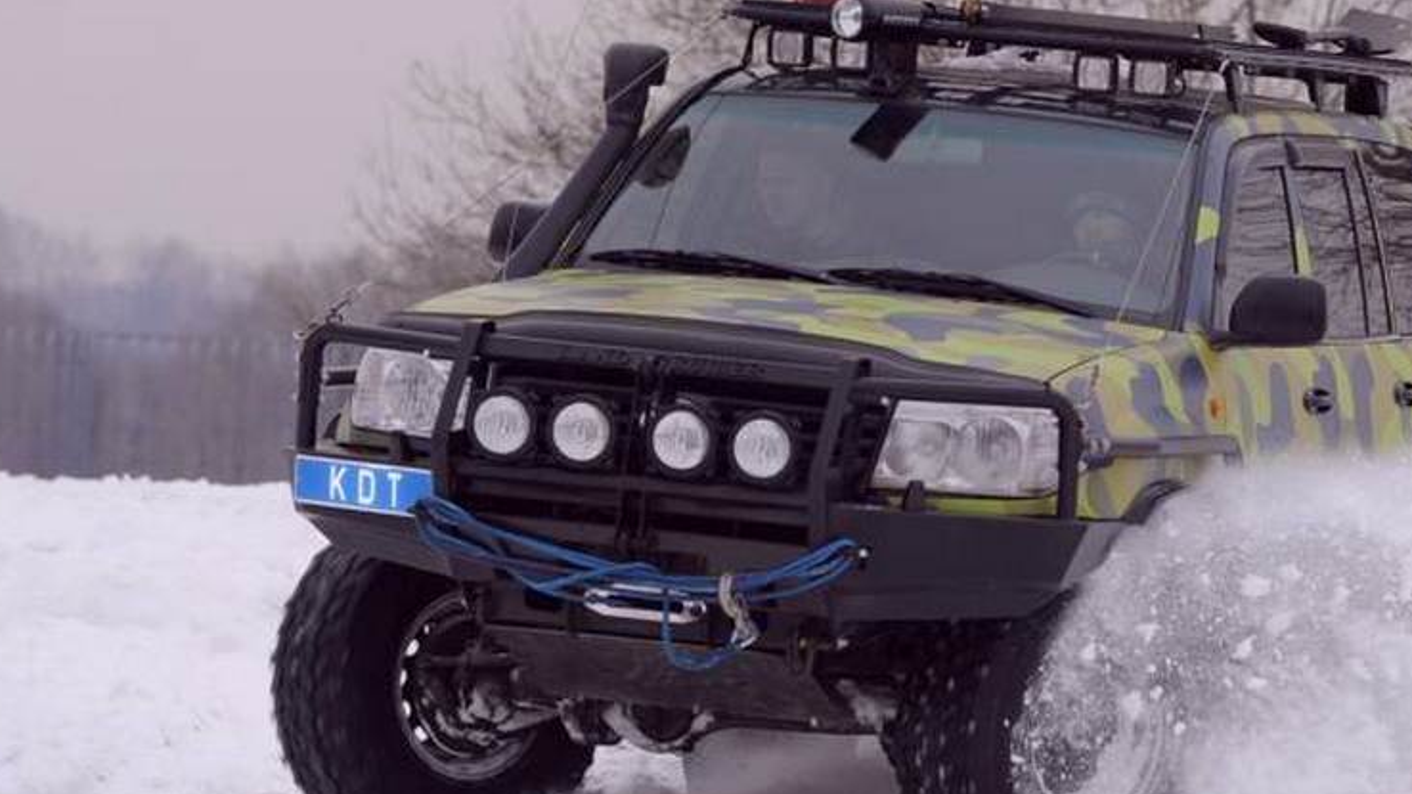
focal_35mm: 281
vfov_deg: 4.3
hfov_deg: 7.7
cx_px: 1010
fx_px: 10520
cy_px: 409
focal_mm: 155
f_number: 5.6
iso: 800
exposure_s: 1/320
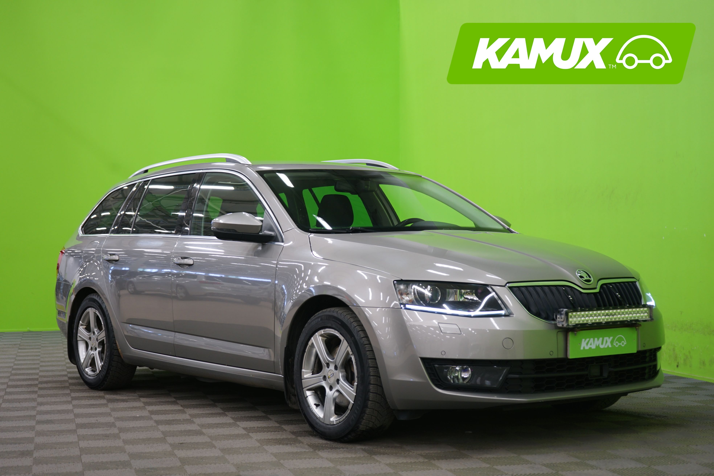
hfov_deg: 34.5
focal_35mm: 58
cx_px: 357
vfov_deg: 23.4
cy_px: 238
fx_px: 1150
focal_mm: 58
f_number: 5
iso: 400
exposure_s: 1/8
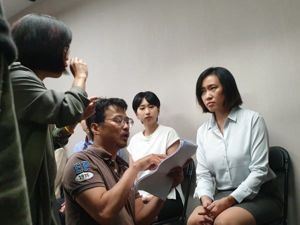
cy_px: 112
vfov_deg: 53.1
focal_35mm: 26
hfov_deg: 67.3
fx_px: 225
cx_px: 150
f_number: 2.4
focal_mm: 4.3
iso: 640
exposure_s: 1/60
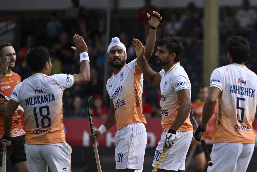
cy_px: 86
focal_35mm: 290
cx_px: 128
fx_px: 2070
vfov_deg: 4.7
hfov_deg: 7.1
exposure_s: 1/2000
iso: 200
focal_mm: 290
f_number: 4
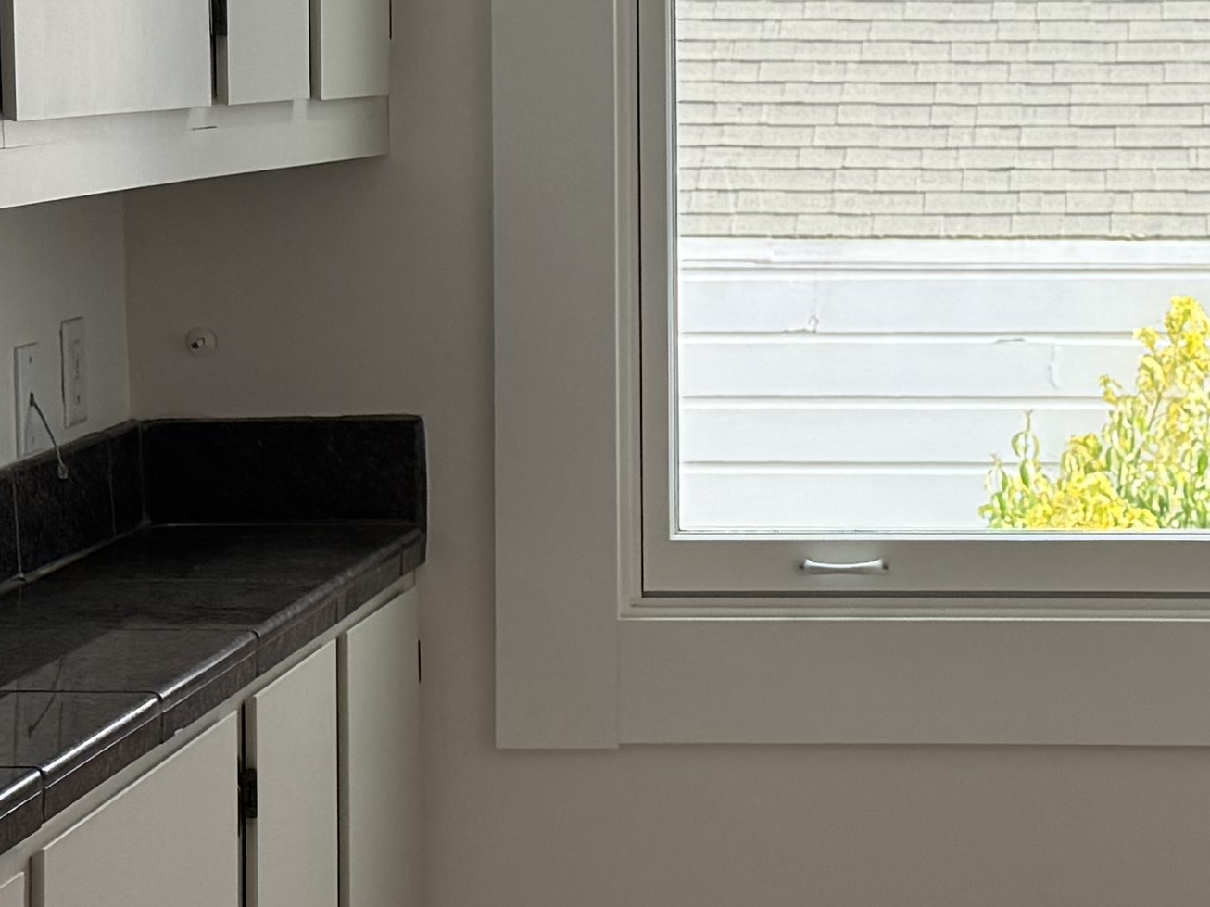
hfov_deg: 18.5
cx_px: 1019
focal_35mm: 105
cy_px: 177
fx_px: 3670
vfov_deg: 14.0
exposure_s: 1/319
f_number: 1.78
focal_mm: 6.76
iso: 100
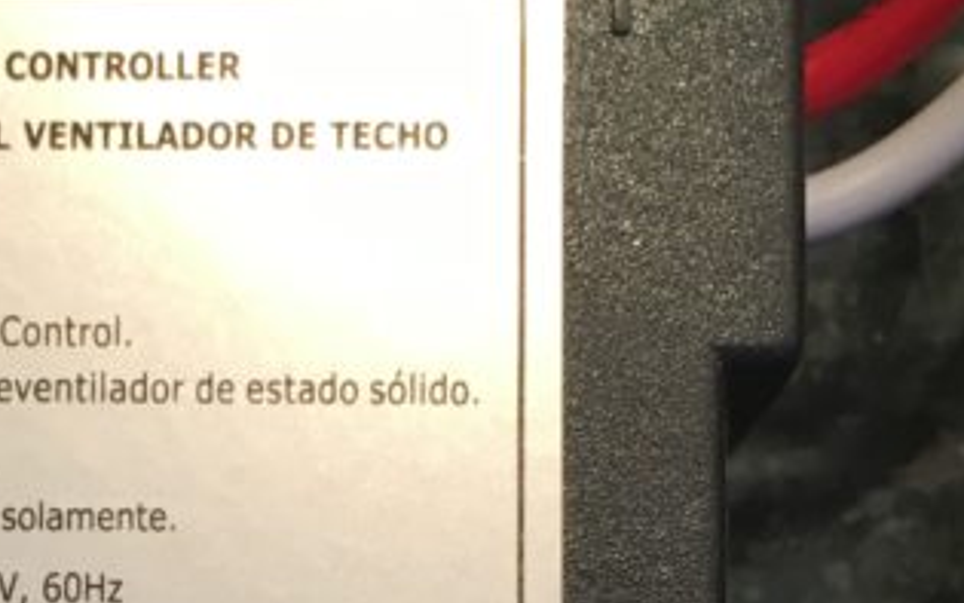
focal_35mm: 100
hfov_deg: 20.3
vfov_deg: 12.3
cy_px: 973
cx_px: 49
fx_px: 2628
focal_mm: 4.15
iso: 32
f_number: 2.2
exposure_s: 1/30
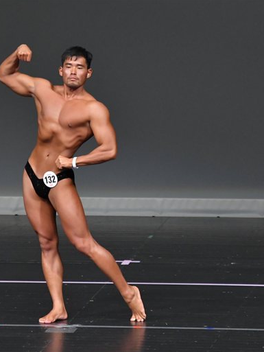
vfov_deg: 4.3
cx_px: 85
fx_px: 4645
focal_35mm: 457
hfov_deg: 3.3
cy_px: 176
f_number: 5.6
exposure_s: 1/400
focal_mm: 210
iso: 4000
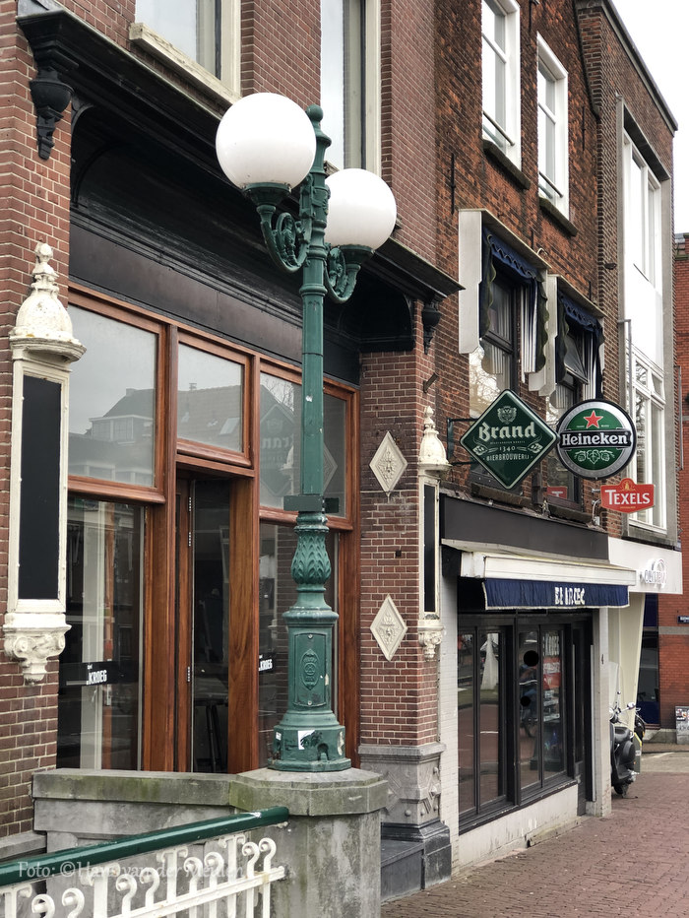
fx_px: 1511
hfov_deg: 25.7
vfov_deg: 33.8
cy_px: 459
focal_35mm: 57
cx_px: 344
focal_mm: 6.6
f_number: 2.8
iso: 80
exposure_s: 1/120
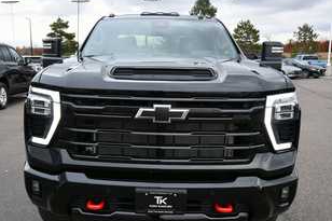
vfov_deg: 34.1
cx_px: 146
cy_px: 132
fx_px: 359
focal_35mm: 39
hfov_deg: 49.5
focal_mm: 20
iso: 450
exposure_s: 1/250
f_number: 5.6
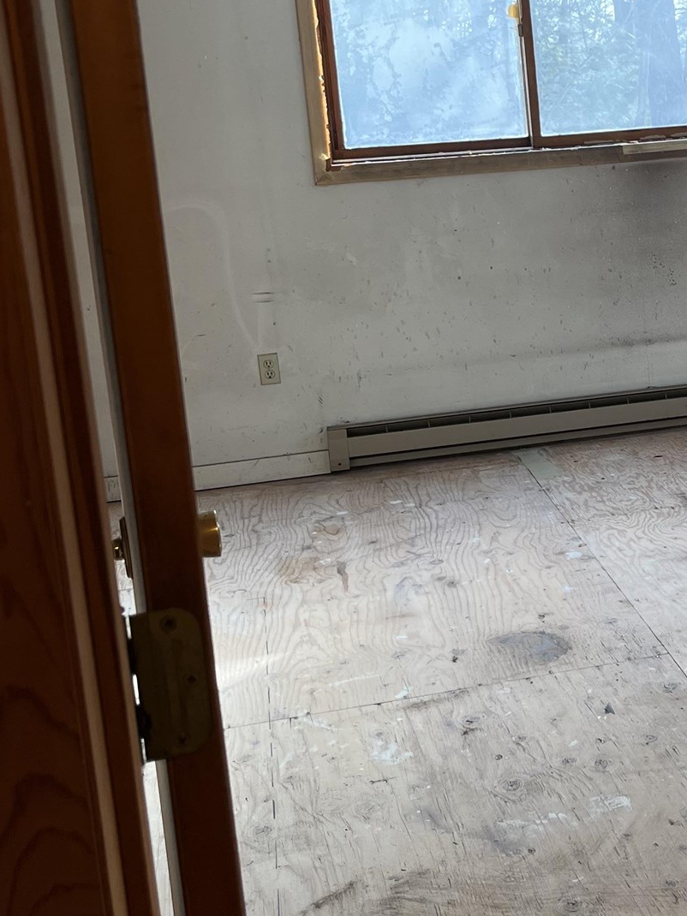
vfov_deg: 34.2
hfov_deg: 24.8
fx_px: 1482
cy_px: 367
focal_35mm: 56
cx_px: 694
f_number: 1.6
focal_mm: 5.1
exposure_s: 1/143
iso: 64
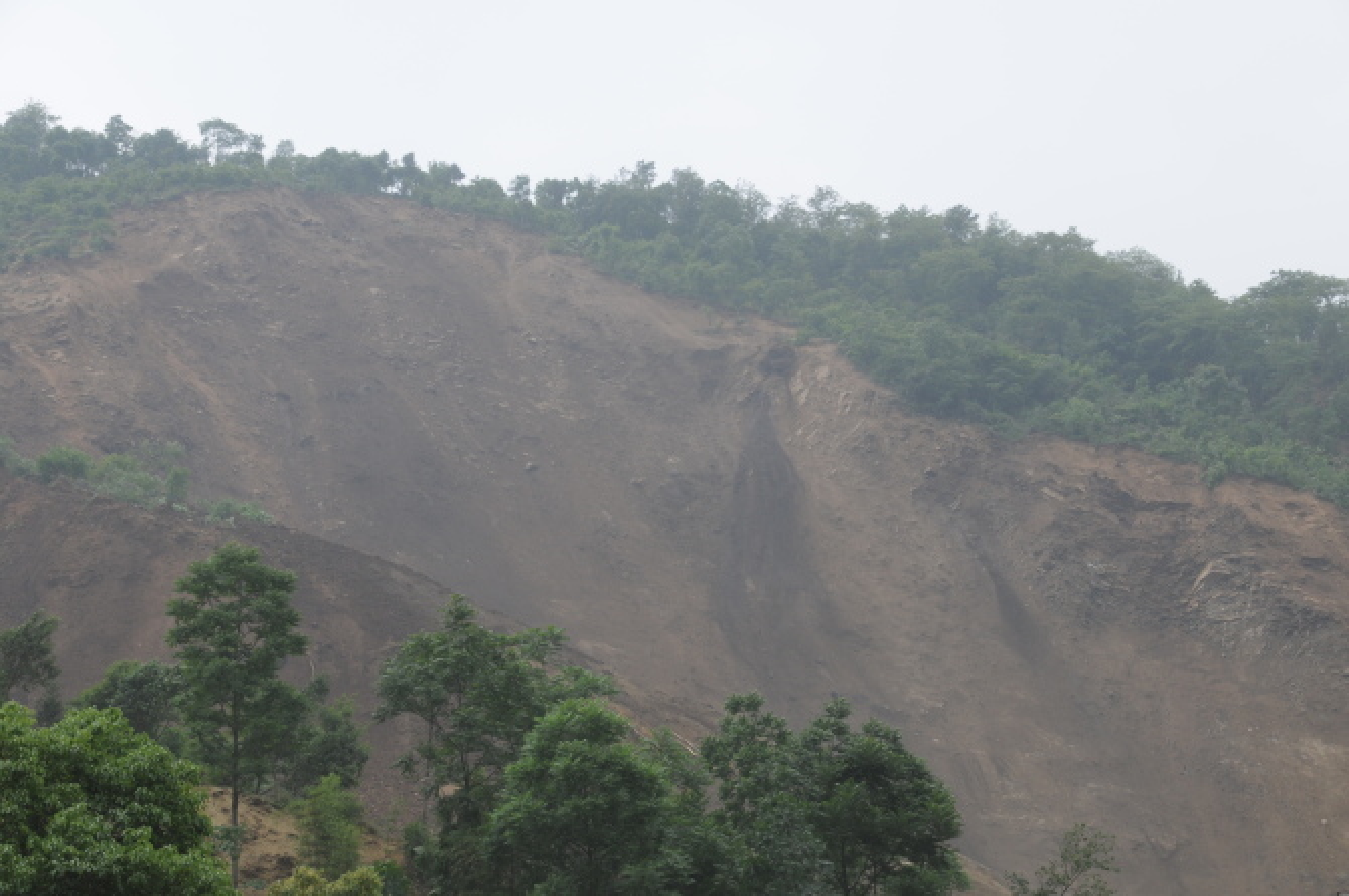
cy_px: 448
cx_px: 674
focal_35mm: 84
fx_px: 3144
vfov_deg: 16.2
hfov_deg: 24.2
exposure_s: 1/400
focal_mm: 56
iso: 320
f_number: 10
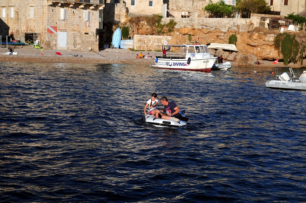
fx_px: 637
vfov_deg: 18.1
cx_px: 153
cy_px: 102
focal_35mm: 75
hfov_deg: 27.0
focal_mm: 50
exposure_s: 1/1600
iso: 250
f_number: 6.3
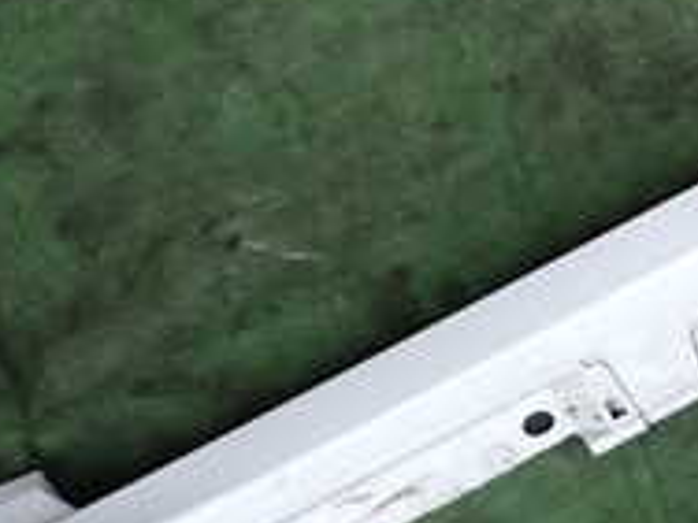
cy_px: 67
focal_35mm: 80
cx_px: 950
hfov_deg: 21.6
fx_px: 1613
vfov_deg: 18.2
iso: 200
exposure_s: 1/100
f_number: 2
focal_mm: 4.5
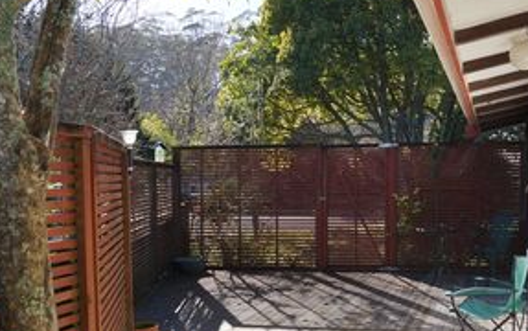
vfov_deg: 28.6
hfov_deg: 43.0
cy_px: 201
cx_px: 392
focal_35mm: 45
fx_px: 648
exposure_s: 1/200
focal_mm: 18
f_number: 6.3
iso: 100
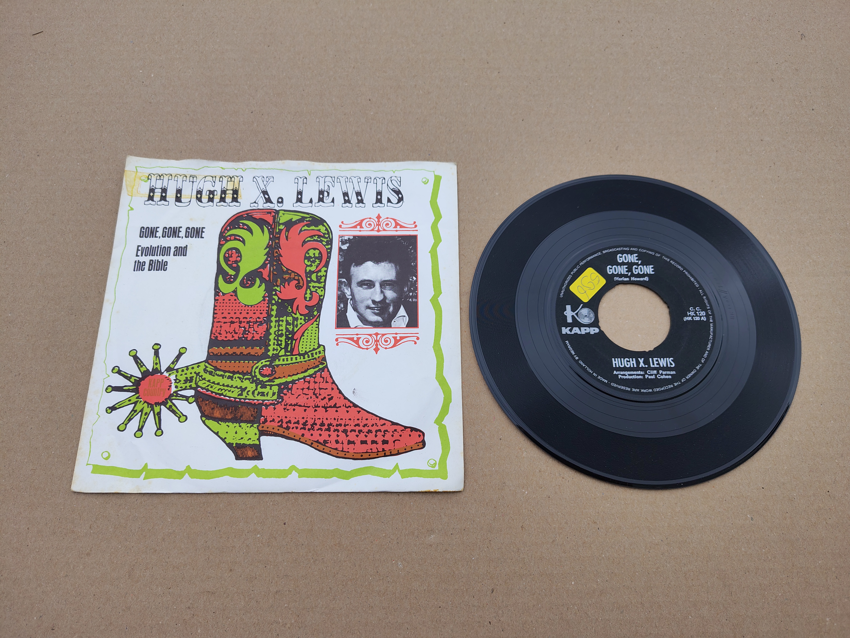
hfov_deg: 71.6
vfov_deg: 56.8
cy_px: 319
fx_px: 589
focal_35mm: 24
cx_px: 425
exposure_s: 1/1279
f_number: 1.8
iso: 100
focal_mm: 5.56
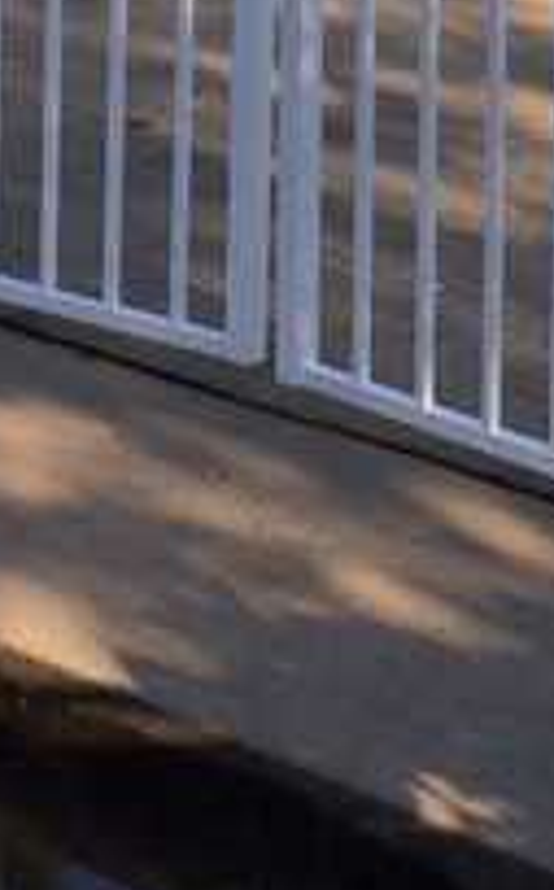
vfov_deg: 13.0
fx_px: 3779
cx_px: 57
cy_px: -227
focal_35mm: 156
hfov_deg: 8.4
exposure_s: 1/1053
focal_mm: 4.12
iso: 32
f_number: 2.2
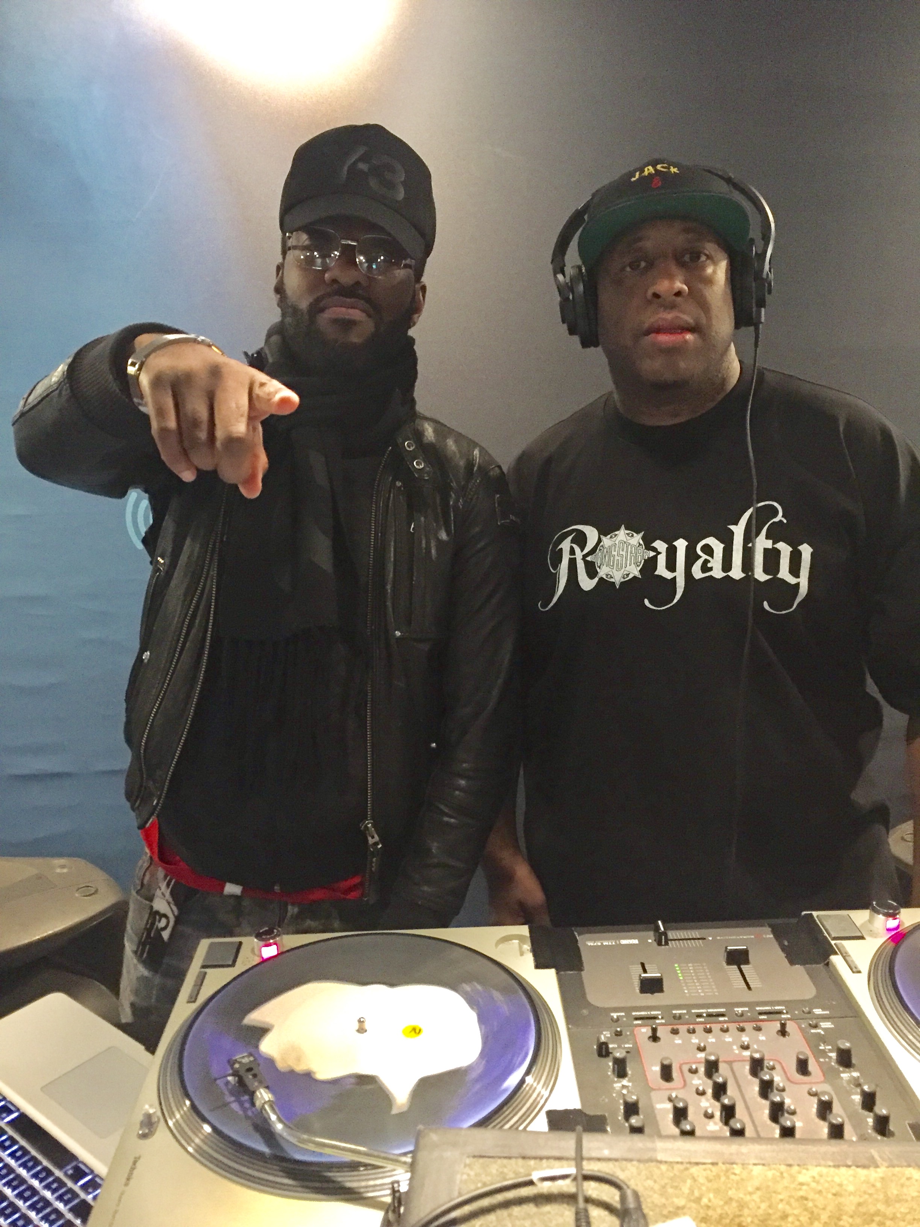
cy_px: 614
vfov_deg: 61.7
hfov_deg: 48.2
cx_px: 460
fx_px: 1028
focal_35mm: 29
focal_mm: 4.15
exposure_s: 1/15
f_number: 2.2
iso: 320
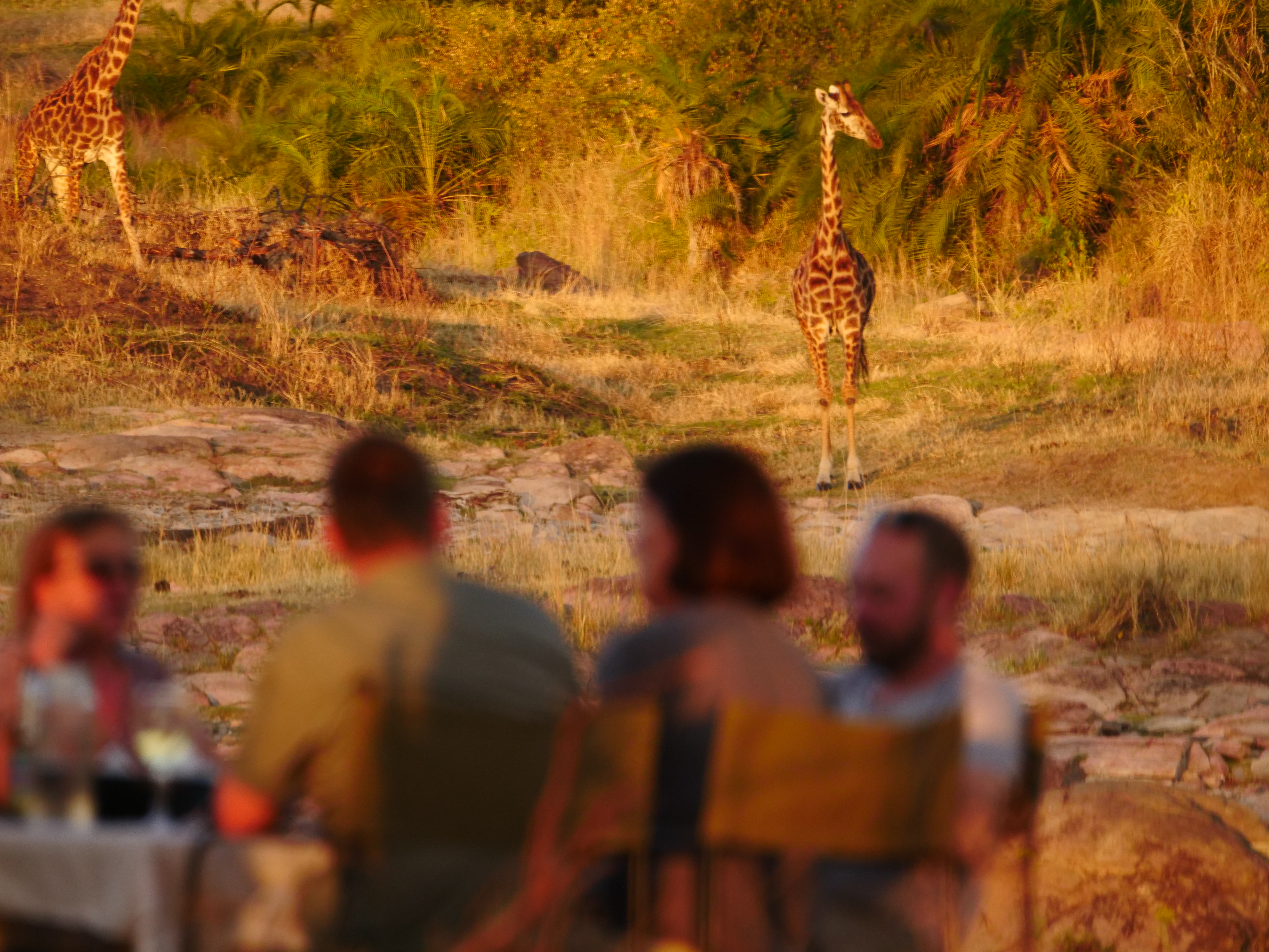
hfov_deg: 3.5
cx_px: 634
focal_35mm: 560
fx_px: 20529
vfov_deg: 2.7
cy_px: 476
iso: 800
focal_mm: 280
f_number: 5.6
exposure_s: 1/200
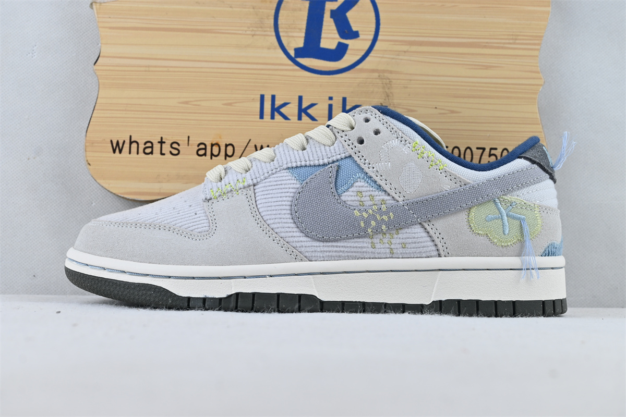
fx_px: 965
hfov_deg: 35.9
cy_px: 208
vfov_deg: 24.4
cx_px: 313
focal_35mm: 56
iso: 100
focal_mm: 37
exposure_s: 1/40
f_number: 7.1
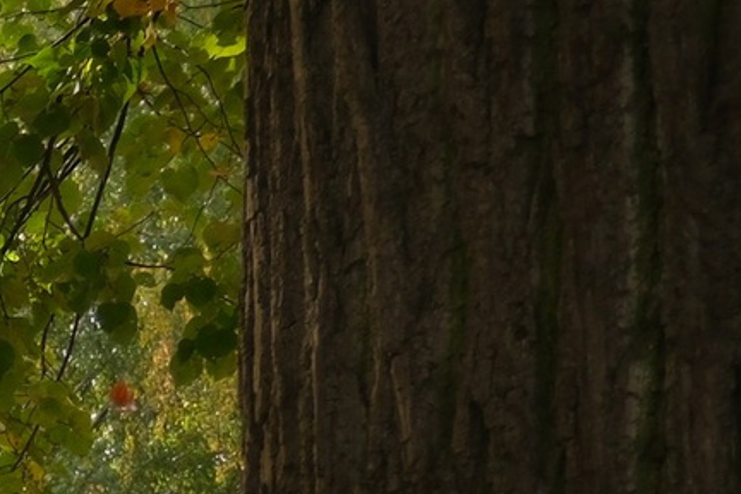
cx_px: -1334
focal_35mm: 160
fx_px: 3293
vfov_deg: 7.8
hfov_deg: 10.2
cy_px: 1265
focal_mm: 18
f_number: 5.6
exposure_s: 1/210
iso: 320
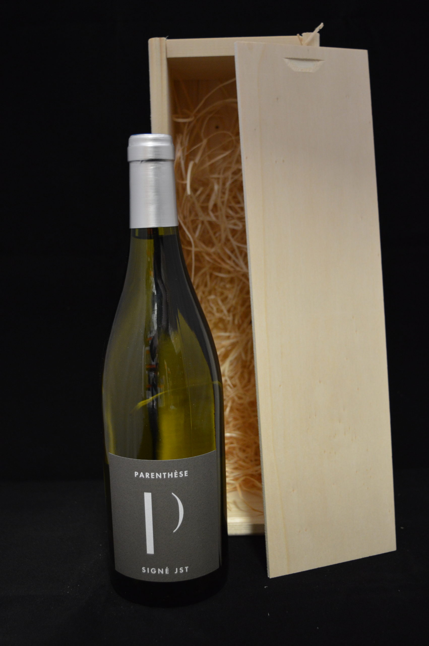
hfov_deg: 31.8
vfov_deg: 46.4
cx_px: 214
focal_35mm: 42
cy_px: 323
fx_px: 752
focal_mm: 28
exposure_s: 1/15
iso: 1000
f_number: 4.2
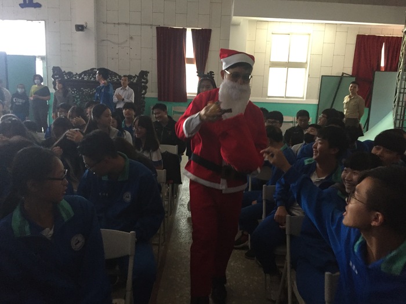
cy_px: 152
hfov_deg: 61.7
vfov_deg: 48.2
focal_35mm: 29
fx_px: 340
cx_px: 203
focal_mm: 4.15
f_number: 2.2
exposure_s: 1/30
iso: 250
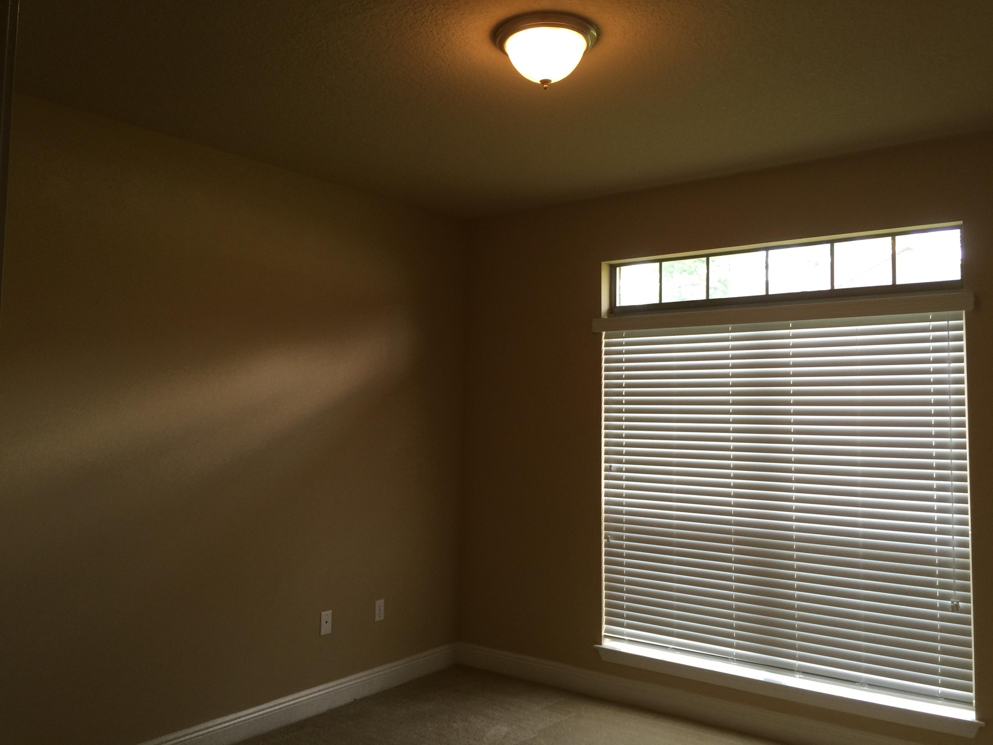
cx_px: 496
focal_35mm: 29
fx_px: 832
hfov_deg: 61.7
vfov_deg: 48.2
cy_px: 372
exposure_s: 1/40
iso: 32
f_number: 2.2
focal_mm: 4.15
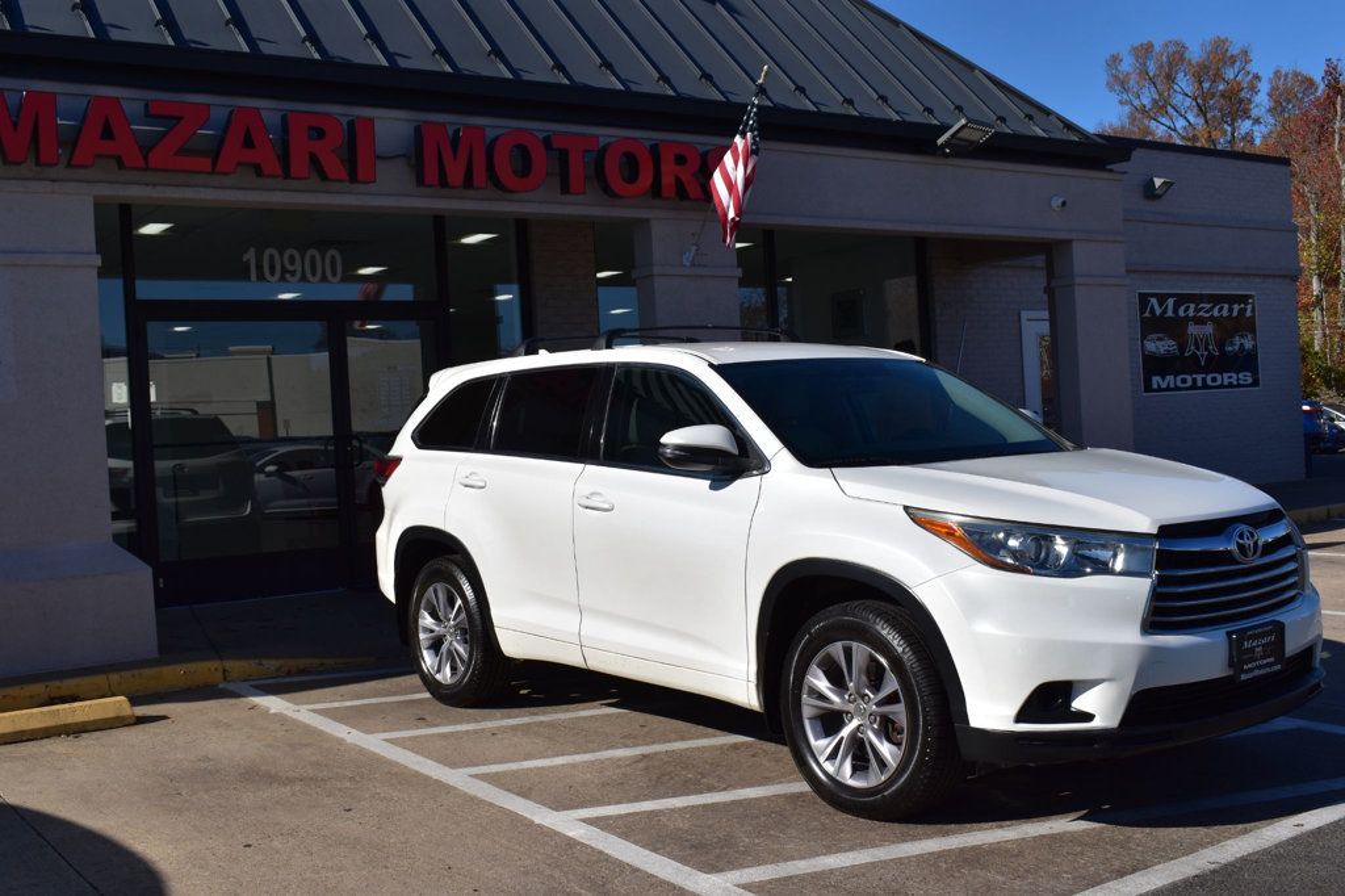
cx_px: 672
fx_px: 1457
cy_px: 448
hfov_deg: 49.6
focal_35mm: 39
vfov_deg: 34.2
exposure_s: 1/640
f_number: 11
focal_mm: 26
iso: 200
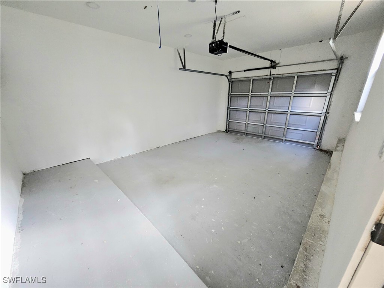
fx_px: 144
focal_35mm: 13
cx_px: 192
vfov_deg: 89.9
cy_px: 144
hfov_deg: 106.2
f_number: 2.2
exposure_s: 1/30
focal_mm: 1.74
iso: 640
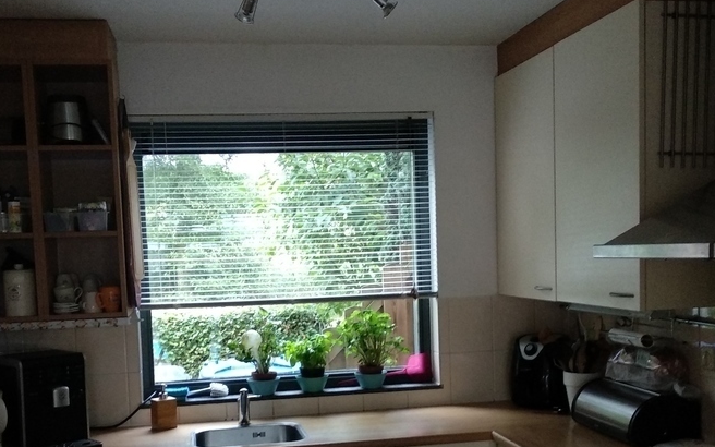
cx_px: 335
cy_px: 315
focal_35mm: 43
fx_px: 838
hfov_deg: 46.2
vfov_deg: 29.5
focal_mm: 3.81
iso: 800
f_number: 2.2
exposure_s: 1/20
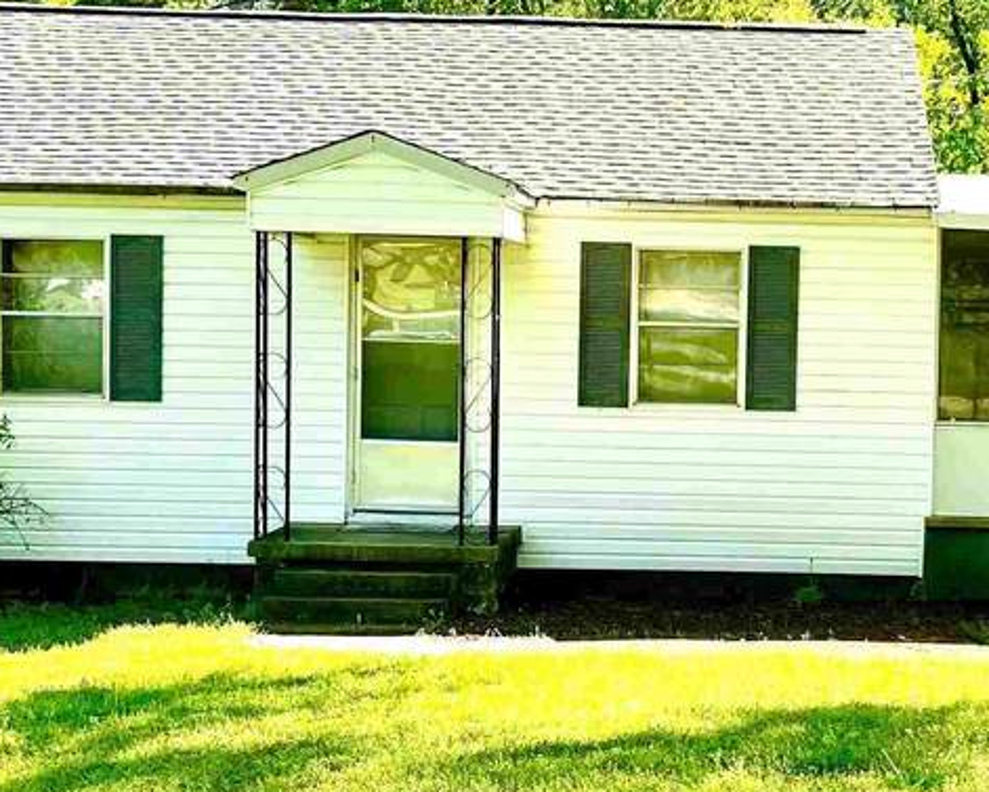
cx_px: 787
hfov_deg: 27.0
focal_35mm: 69
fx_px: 2020
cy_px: 433
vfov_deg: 22.2
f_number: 1.5
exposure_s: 1/1431
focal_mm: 5.7
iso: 50
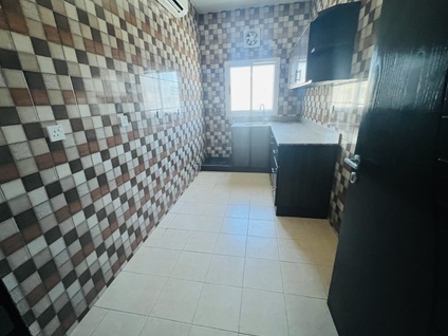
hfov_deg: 102.1
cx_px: 221
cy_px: 163
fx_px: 181
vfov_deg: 85.7
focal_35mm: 14
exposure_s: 1/60
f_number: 1.8
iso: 640
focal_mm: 1.57
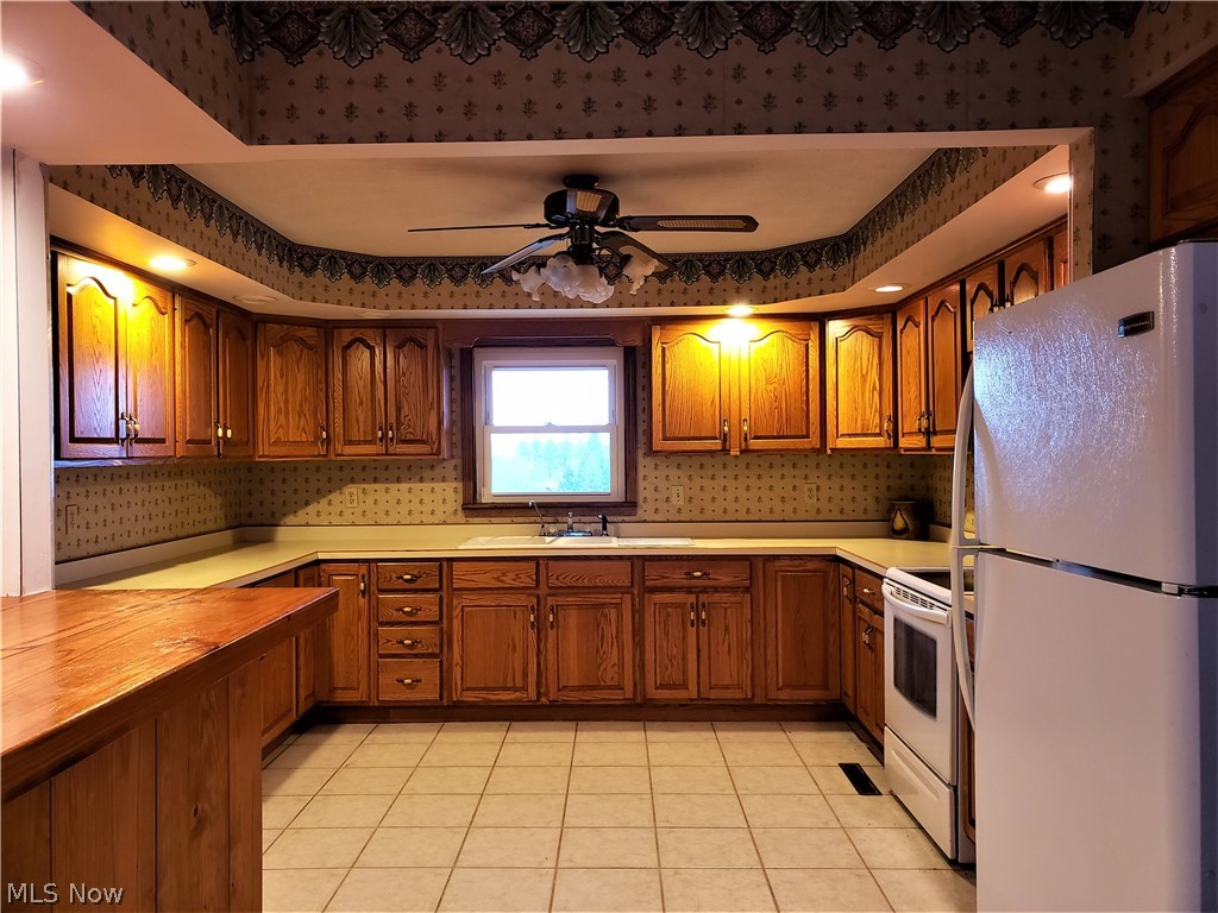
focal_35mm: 26
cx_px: 609
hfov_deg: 67.3
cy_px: 456
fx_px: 915
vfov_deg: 53.1
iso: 250
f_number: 2.4
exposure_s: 1/17
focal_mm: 4.3
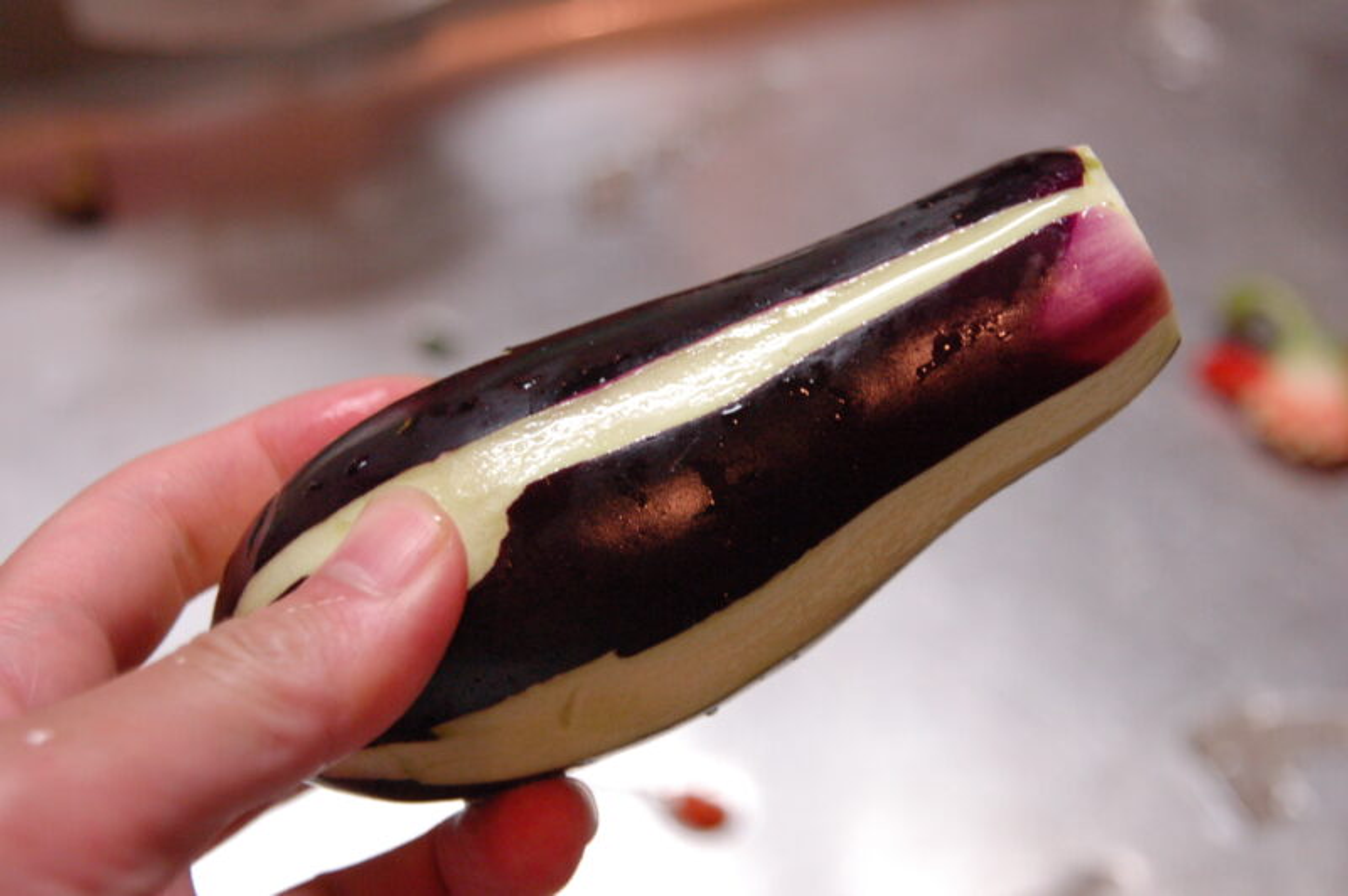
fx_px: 3087
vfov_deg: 16.5
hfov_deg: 24.6
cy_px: 448
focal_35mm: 82
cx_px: 674
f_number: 5.3
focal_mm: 55
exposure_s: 1/40
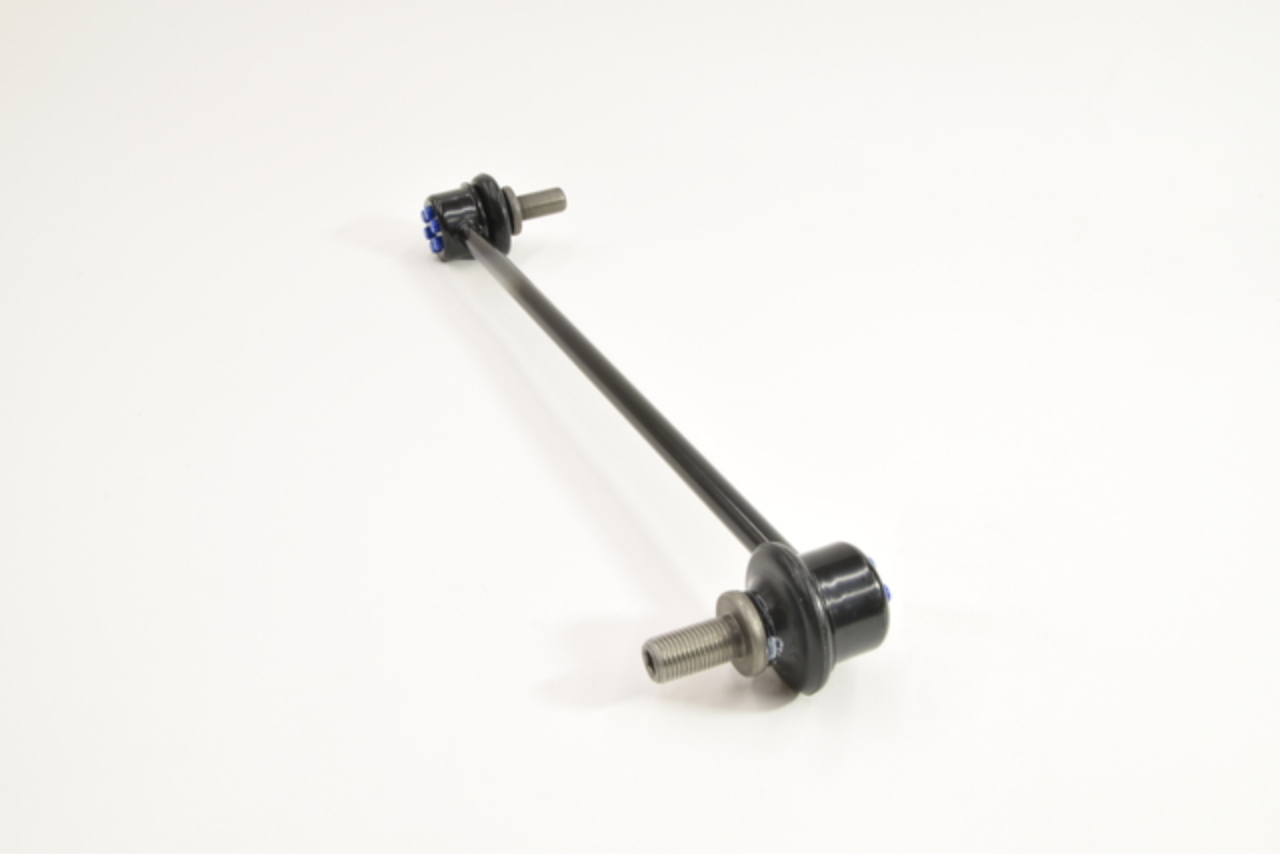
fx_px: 1387
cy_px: 427
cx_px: 640
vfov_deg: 34.2
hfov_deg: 49.5
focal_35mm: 39
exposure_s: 1.6
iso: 100
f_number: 25
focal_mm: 26
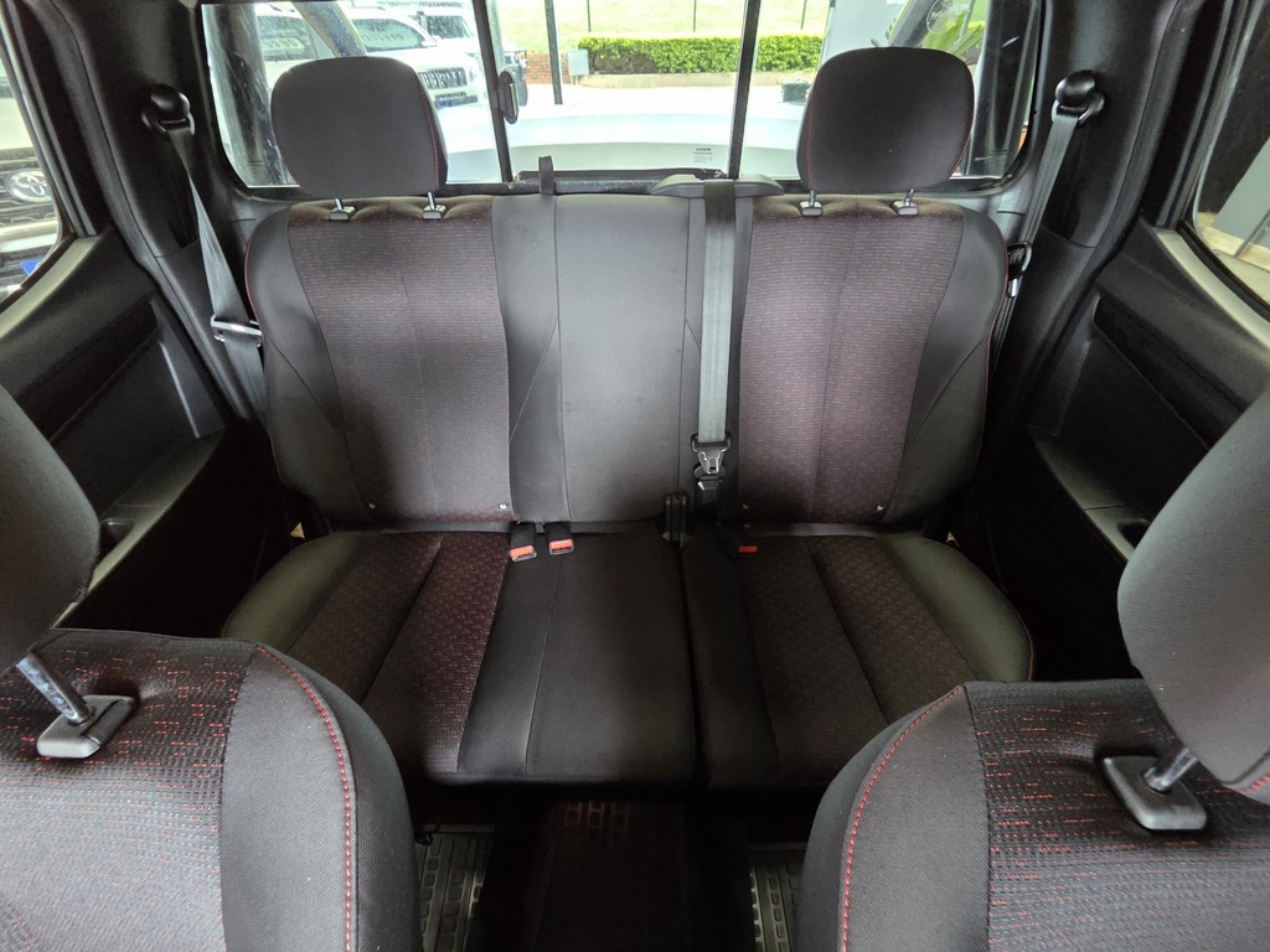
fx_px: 477
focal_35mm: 13
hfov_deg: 106.2
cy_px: 476
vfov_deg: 89.9
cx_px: 635
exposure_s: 1/50
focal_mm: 2.2
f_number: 2.2
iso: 1250
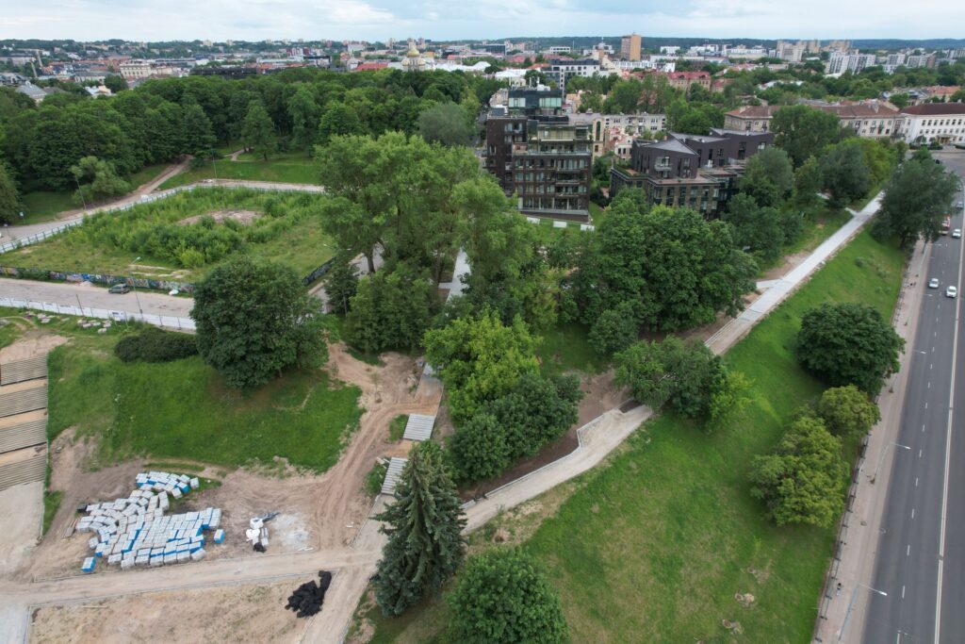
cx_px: 482
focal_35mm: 22
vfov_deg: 57.2
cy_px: 322
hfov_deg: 78.6
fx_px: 590
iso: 100
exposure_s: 1/350
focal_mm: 8.38
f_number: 2.8
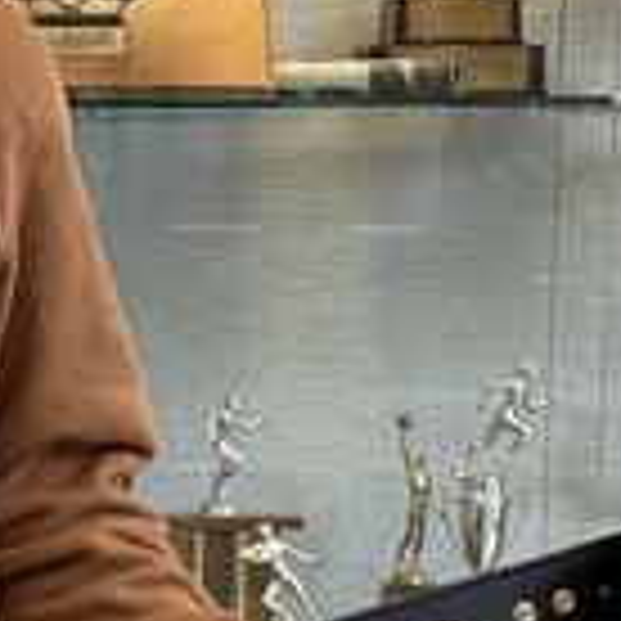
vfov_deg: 10.2
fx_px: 3471
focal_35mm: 171
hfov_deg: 10.0
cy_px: 585
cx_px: -243
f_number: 1.6
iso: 200
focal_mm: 5.96
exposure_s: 1/60
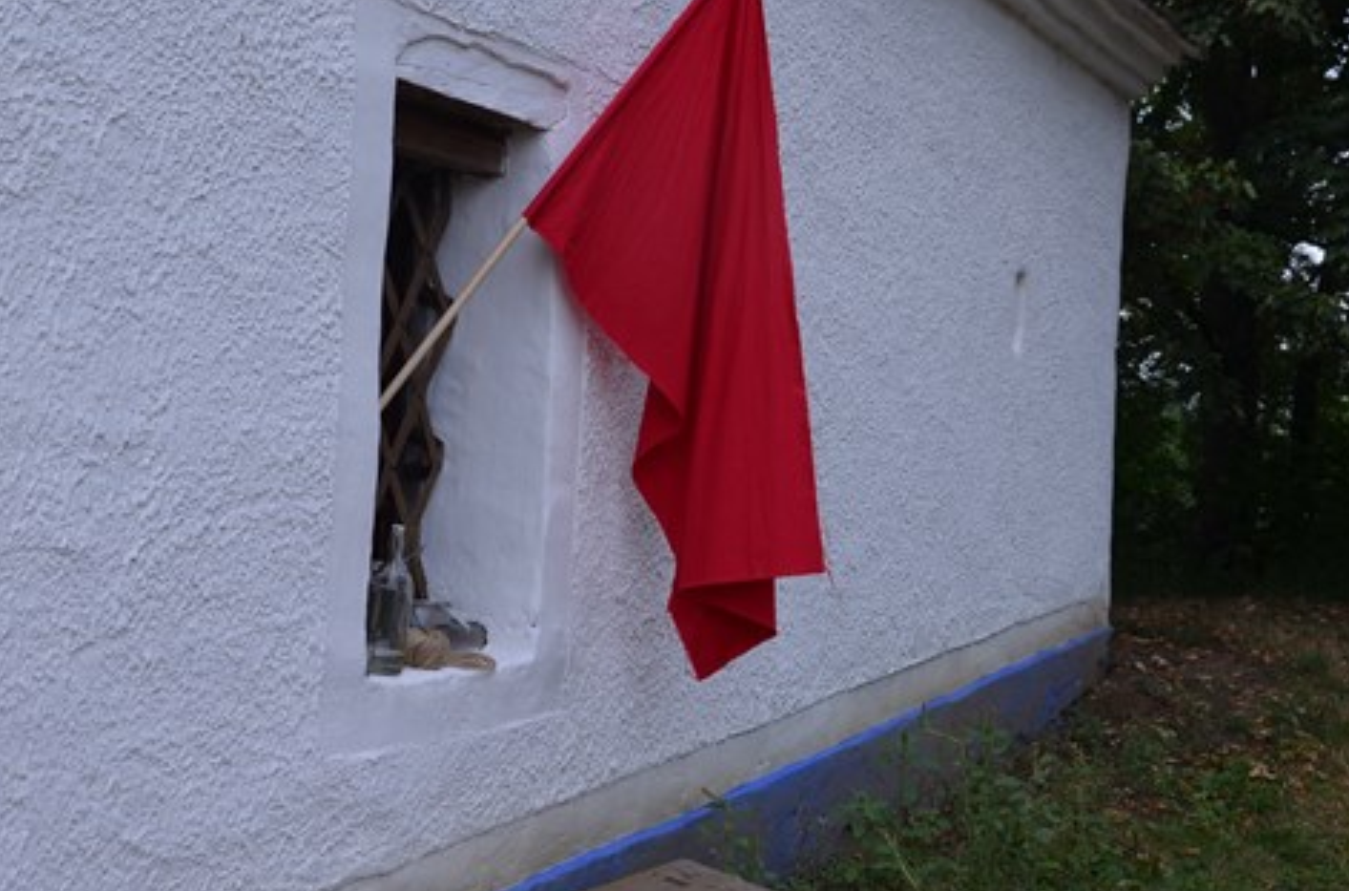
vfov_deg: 20.8
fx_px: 2428
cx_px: 622
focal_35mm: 65
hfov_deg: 31.0
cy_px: 371
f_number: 7.1
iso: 200
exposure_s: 1/200
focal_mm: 34
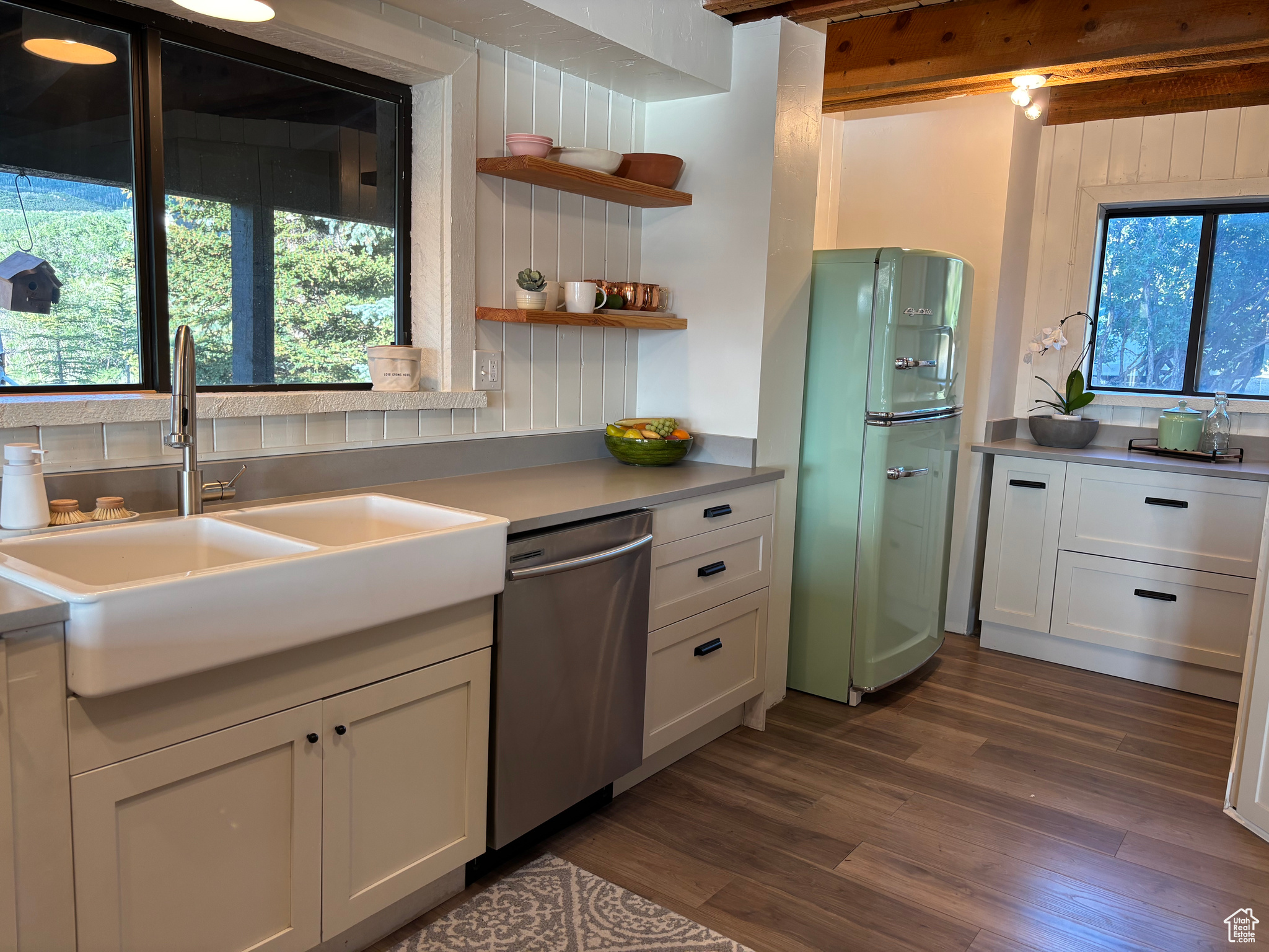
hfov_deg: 67.3
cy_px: 476
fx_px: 953
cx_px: 634
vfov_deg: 53.1
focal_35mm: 26
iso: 80
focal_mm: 5.96
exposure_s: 1/60
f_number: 1.6
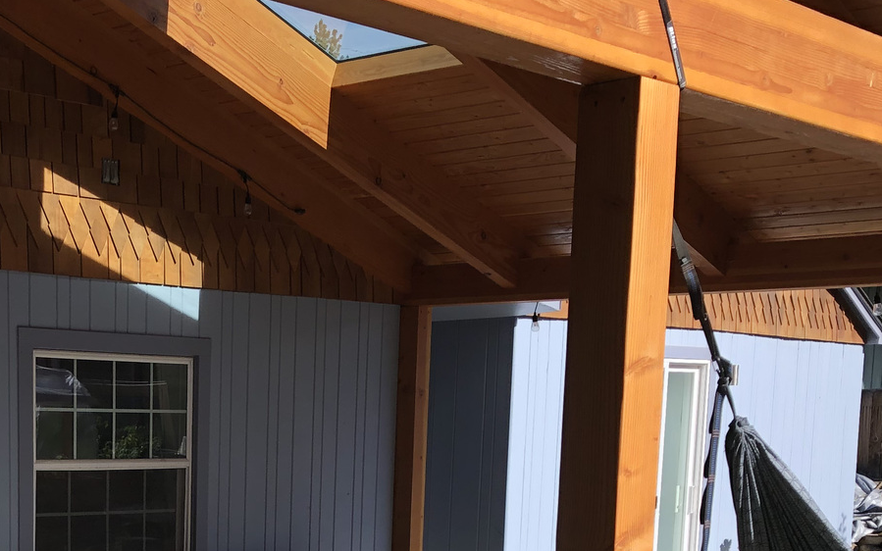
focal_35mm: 66
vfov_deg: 18.6
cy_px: 670
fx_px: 1587
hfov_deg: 30.4
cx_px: 193
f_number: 1.8
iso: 20
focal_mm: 3.99
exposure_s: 1/800
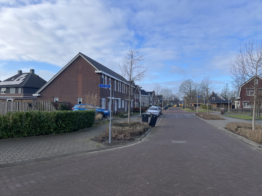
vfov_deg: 54.9
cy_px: 98
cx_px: 131
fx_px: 189
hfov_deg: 69.4
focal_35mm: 25
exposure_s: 1/2083
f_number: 1.6
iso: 32
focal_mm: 5.1
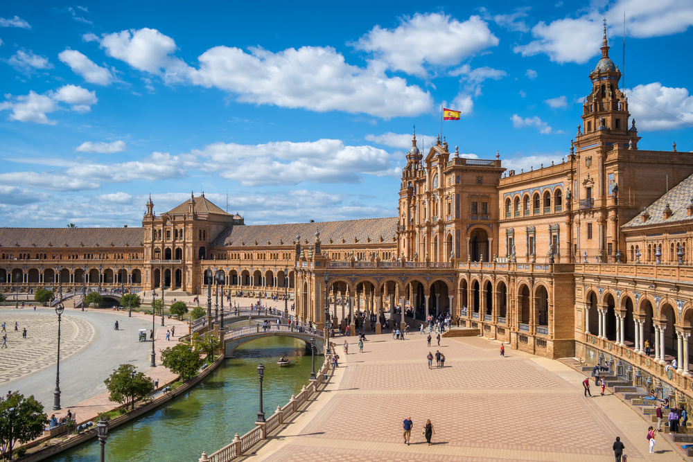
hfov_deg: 54.4
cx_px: 346
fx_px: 674
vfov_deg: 37.9
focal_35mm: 35
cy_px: 231
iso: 200
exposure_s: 1/480
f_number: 10
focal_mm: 23
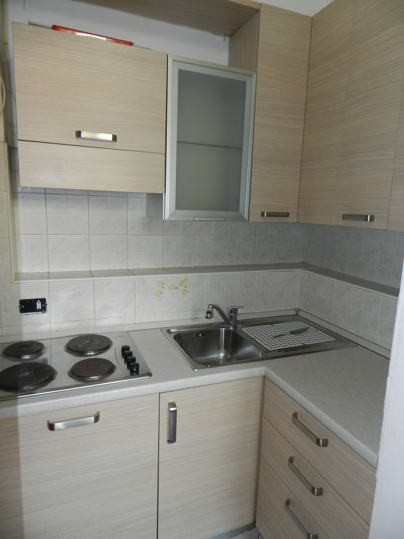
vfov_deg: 73.9
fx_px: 358
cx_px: 202
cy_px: 270
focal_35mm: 23
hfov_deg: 58.9
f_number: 3.4
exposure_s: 1/30
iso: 200
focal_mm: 4
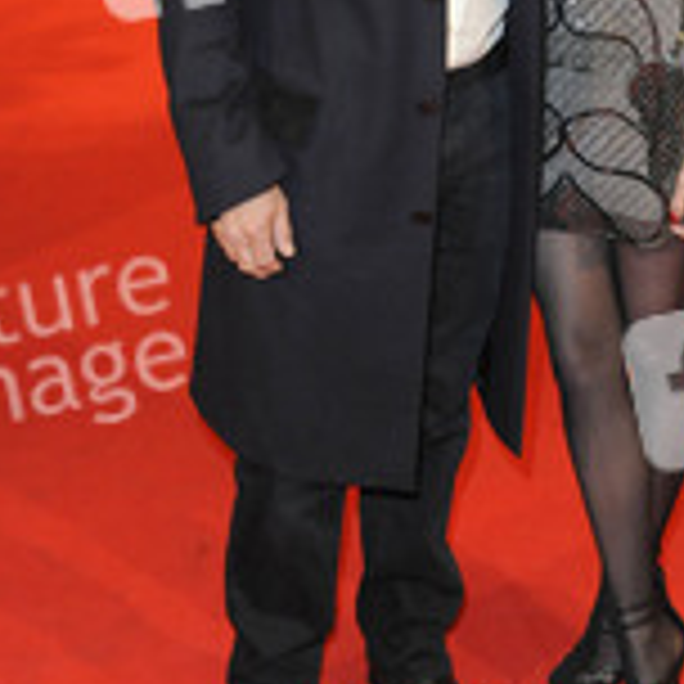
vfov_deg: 20.2
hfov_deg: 20.3
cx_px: 446
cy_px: 140
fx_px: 1900
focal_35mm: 85
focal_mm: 38
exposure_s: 1/200
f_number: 5.6
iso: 3200
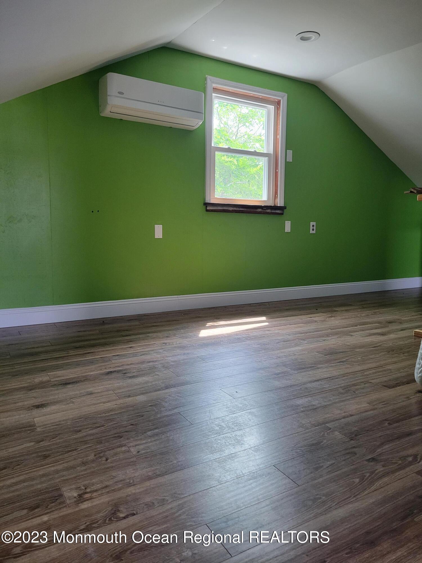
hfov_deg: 53.1
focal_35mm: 26
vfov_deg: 67.3
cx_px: 211
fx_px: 423
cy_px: 282
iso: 250
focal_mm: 5.4
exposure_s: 1/120
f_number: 1.8
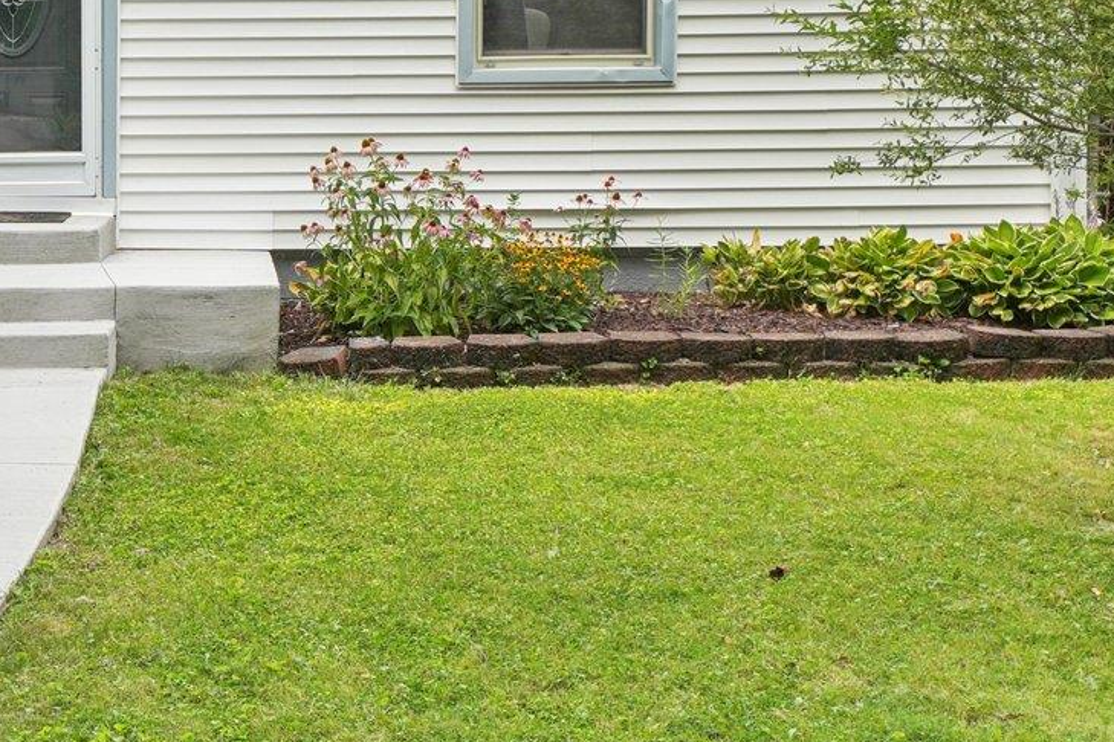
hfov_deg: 32.5
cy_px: 106
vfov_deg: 22.5
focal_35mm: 59
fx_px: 1826
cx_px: 145
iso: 100
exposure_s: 1/90
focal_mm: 14
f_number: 8
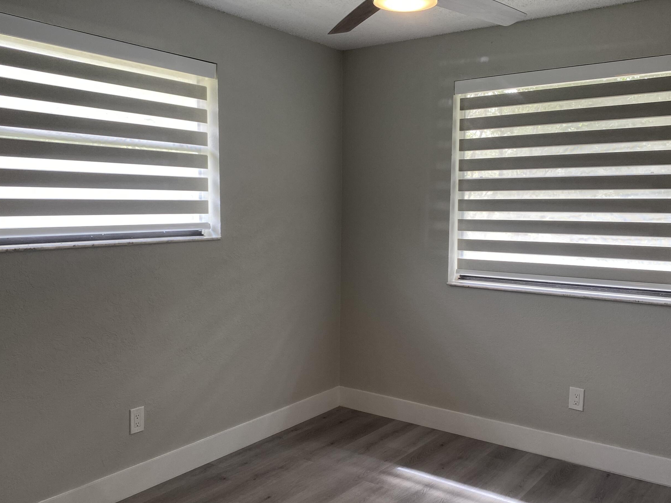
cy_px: 248
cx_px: 353
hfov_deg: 56.8
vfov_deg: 44.2
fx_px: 620
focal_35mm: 32
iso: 100
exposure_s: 1/120
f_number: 1.8
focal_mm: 4.25
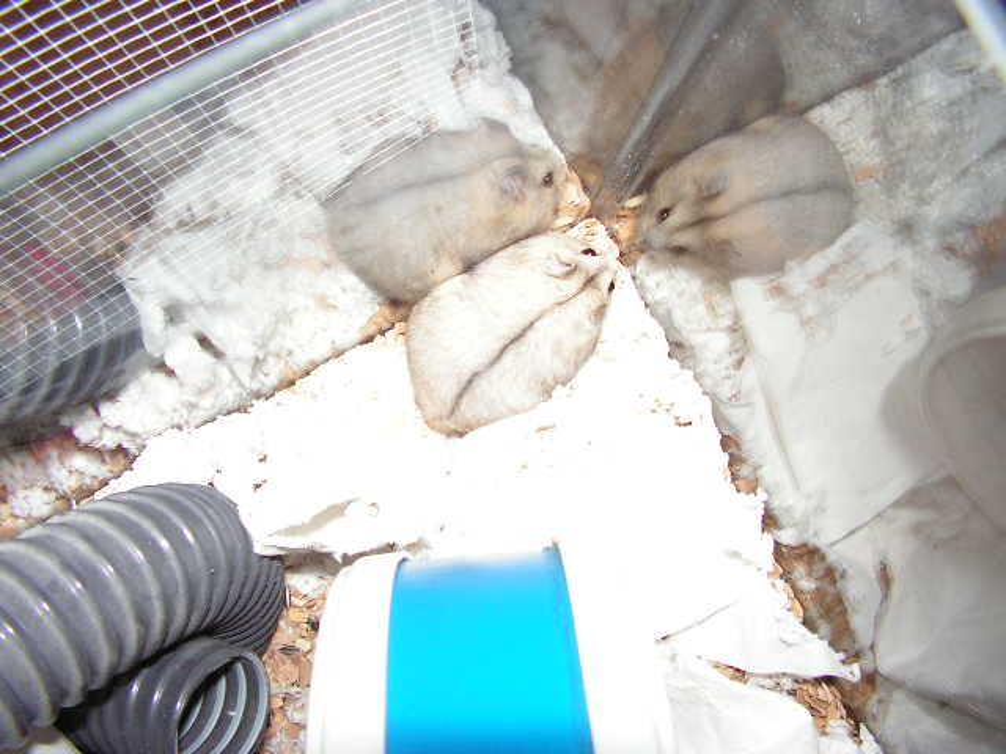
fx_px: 1046
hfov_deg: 51.4
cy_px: 377
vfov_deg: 39.7
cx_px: 503
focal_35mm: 36
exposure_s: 1/40
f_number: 3.2
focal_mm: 6
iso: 200
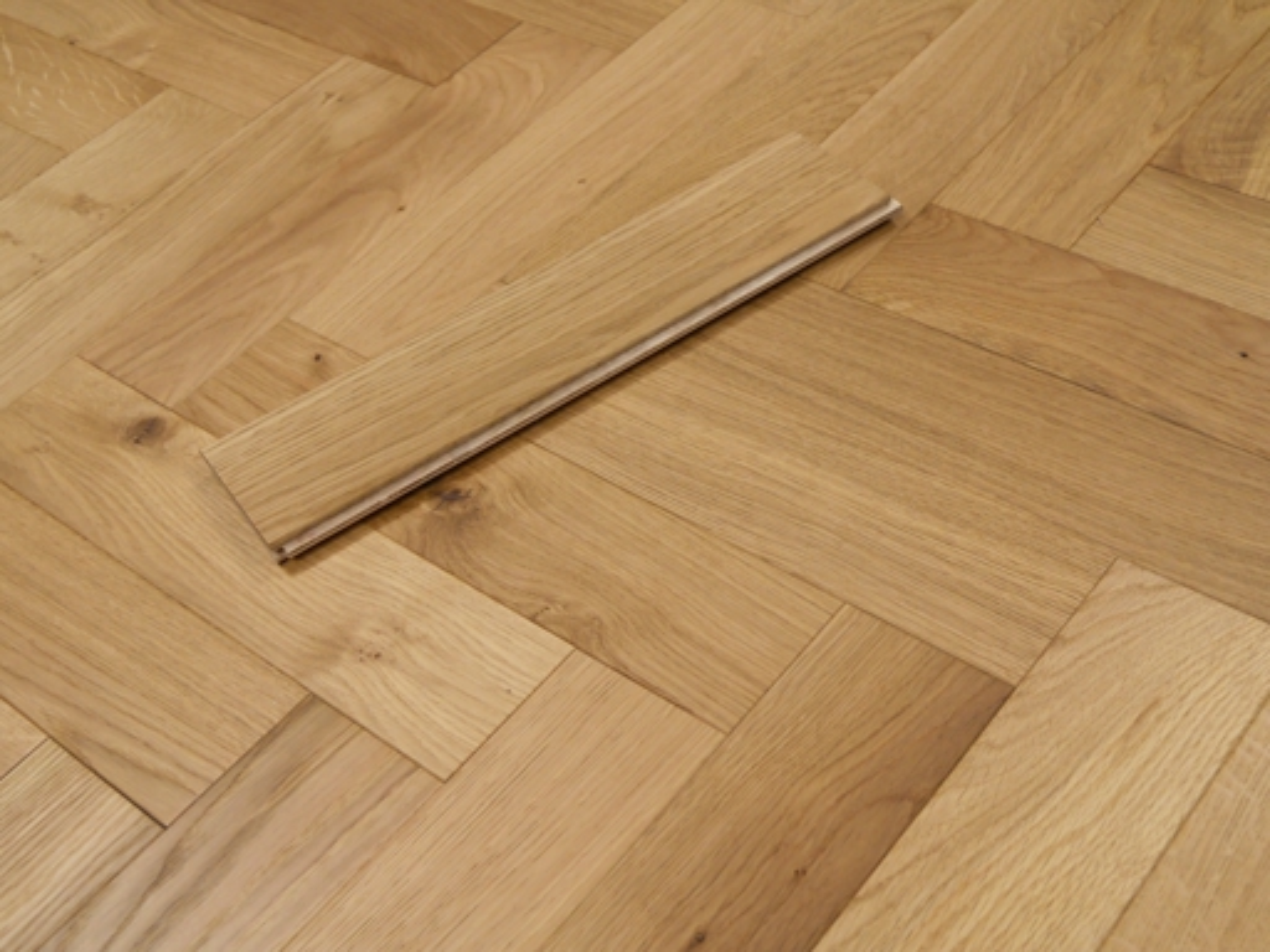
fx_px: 1761
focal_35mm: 48
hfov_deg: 39.7
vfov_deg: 30.3
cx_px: 635
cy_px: 476
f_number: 5.2
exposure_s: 1/60
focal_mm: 24
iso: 800
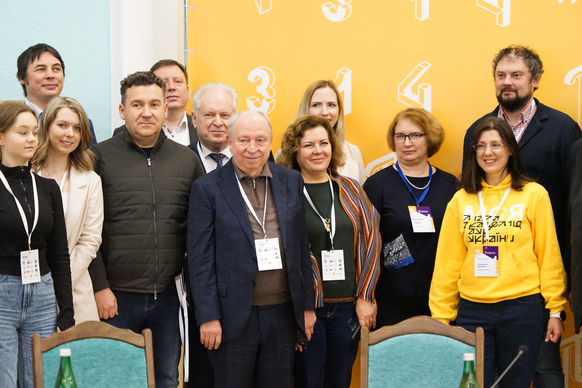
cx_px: 291
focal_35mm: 118
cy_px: 194
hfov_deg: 17.3
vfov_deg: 11.6
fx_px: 1908
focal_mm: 118
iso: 8000
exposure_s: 1/125
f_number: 6.3
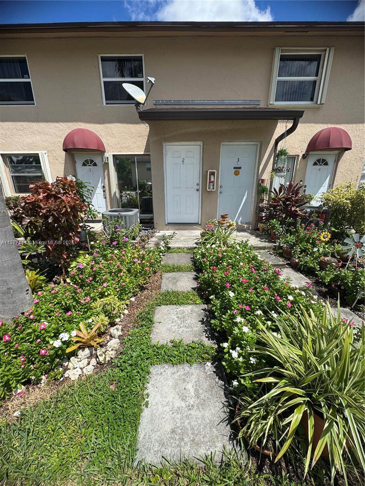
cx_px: 182
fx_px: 197
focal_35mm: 14
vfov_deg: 102.1
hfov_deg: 85.7
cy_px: 243
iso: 50
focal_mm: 2.22
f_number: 2.2
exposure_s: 1/2146
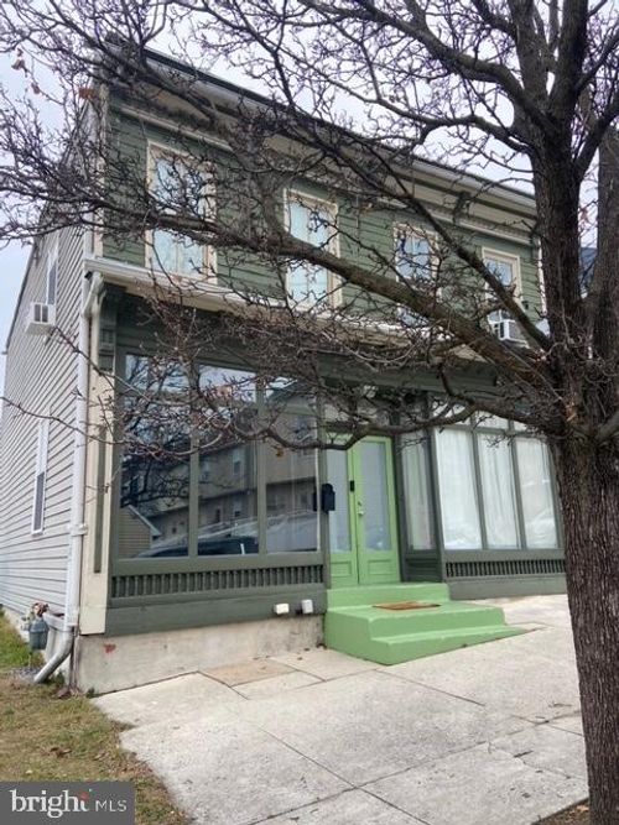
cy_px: 412
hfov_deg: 53.0
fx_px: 620
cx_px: 310
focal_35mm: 26
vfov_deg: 67.3
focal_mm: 4.25
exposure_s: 1/262
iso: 32
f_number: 1.8
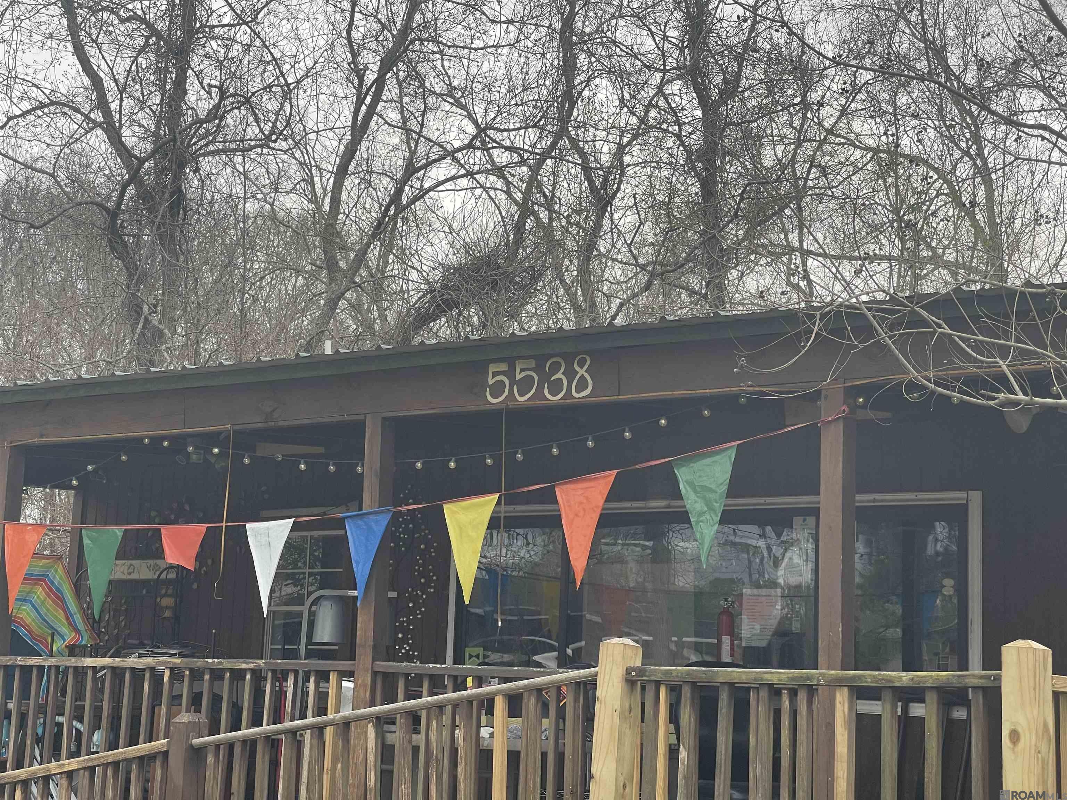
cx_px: 534
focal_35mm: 64
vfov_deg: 22.9
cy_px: 400
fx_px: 1973
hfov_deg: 30.3
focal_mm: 7.5
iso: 25
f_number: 2.2
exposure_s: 1/99
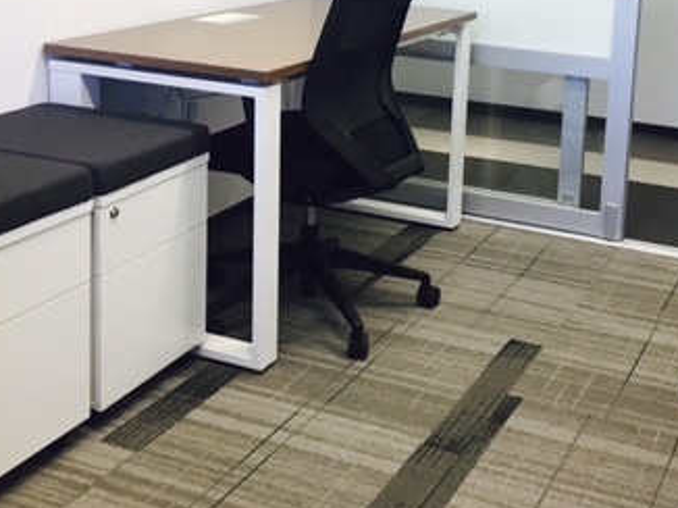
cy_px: 52
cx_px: 408
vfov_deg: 24.9
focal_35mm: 57
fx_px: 1116
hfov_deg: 33.7
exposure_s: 1/30
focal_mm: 4.15
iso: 32
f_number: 2.2
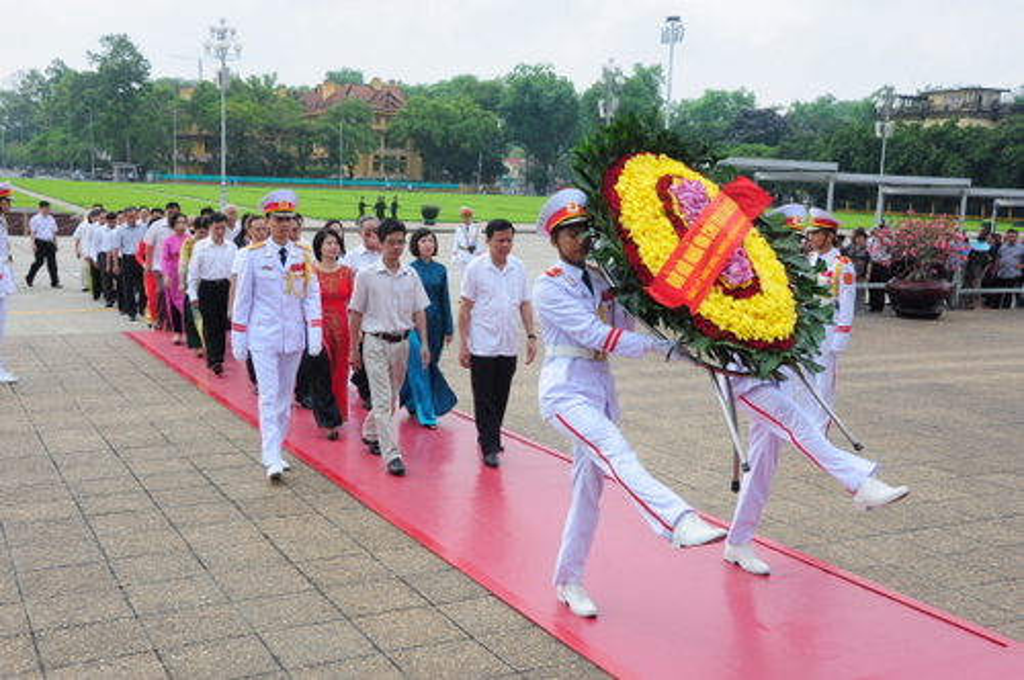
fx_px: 1108
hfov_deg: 49.6
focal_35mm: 39
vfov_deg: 34.1
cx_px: 512
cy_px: 340
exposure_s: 1/125
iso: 320
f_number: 13
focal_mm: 26
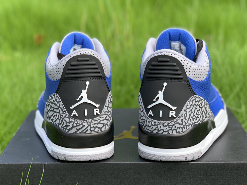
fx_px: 428
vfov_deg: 24.4
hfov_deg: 32.2
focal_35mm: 60
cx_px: 126
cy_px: 100
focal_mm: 6
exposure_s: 1/131
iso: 16
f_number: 2.4
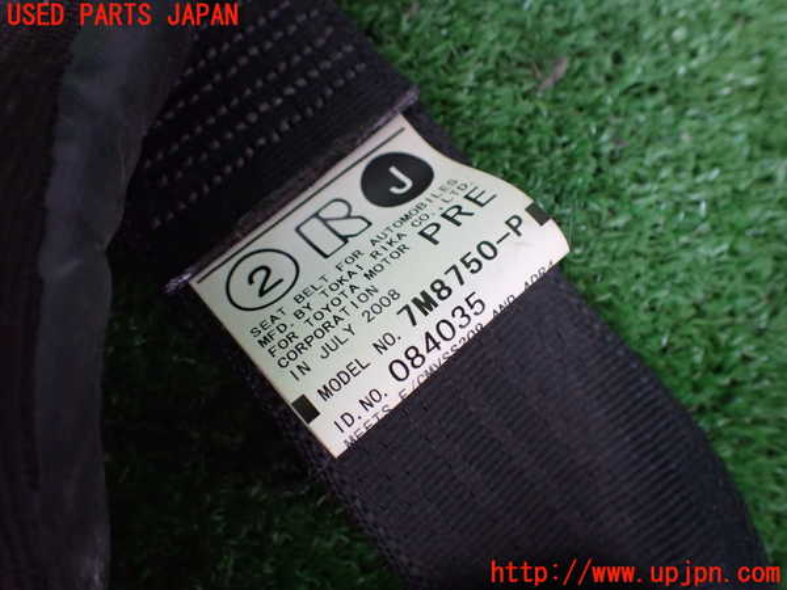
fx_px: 682
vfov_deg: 46.8
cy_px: 295
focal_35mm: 30
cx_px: 394
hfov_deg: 60.0
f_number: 2.3
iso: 800
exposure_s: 1/60
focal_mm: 5.4
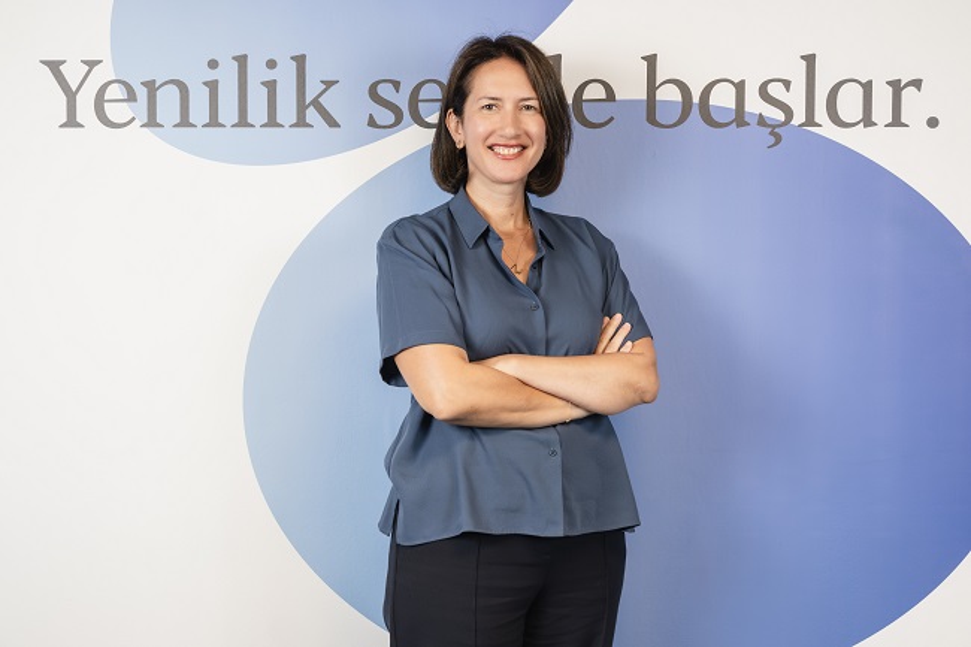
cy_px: 324
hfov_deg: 35.6
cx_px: 486
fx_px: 1510
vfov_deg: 24.2
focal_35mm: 56
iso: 400
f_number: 4
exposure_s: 1/100
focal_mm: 37.6
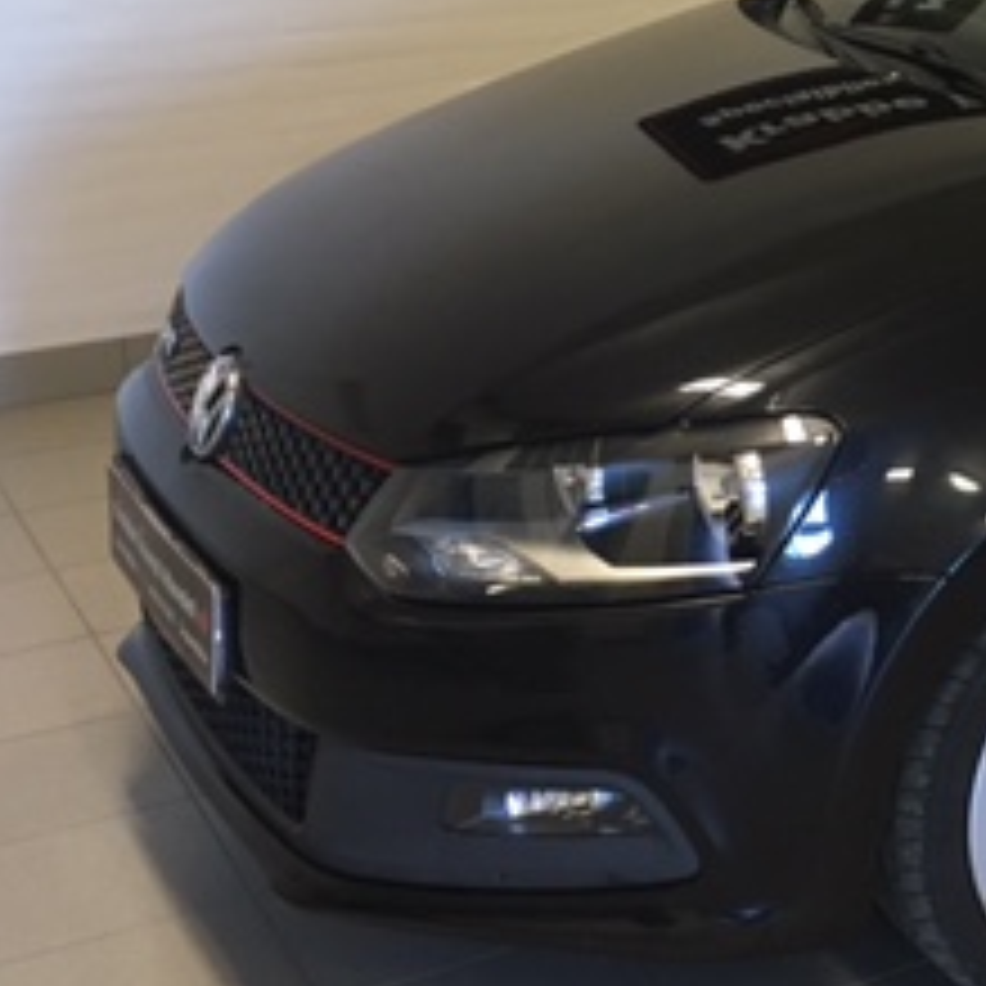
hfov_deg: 21.3
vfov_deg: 22.8
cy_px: 243
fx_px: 2417
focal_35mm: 75
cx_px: 1220
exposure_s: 1/33
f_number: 2.2
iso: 160
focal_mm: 4.15
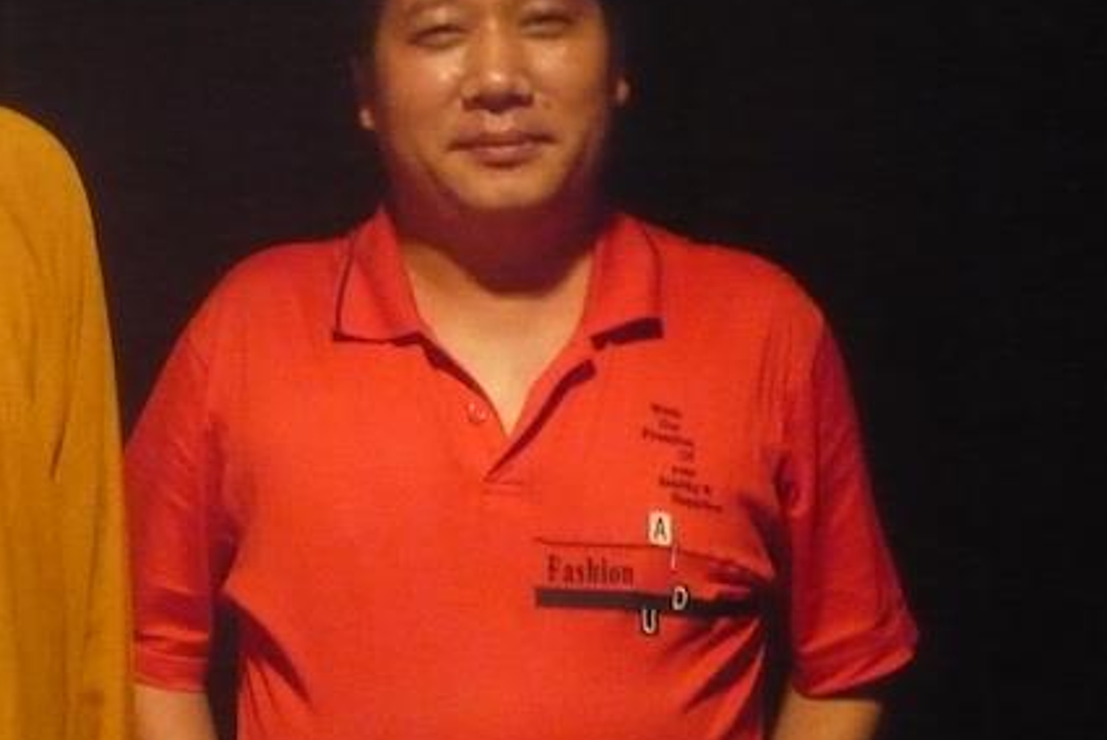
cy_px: 245
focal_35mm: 88
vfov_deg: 15.5
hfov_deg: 22.8
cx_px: 208
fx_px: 2708
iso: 800
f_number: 3.5
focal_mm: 7.4
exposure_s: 1/8
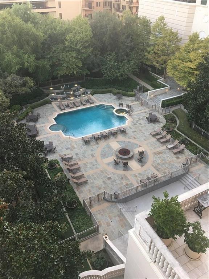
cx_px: 104
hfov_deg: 48.2
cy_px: 140
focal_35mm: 29
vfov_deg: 61.7
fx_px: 233
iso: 32
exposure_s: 1/15
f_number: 2.2
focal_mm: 4.15
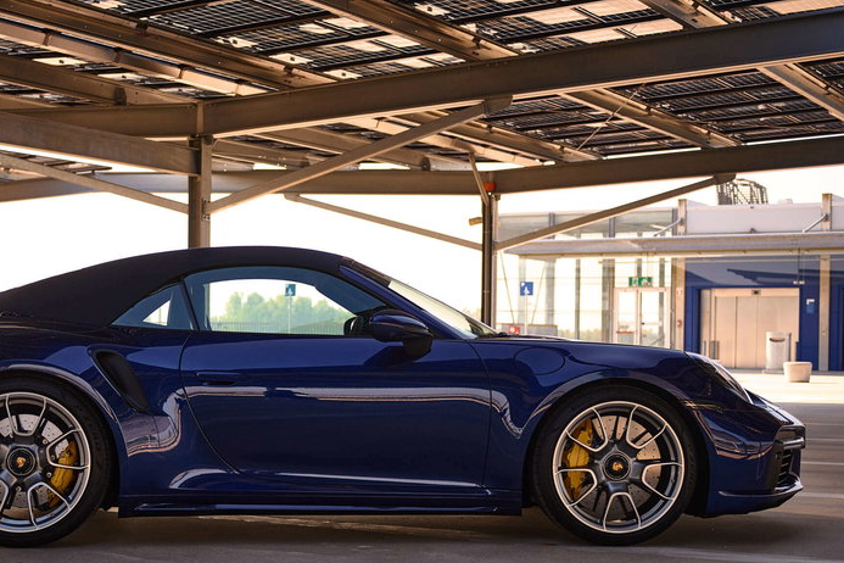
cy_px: 382
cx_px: 286
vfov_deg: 20.8
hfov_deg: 30.7
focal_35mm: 65
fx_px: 1524
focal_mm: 44
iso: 640
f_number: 2.8
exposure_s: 1/2000
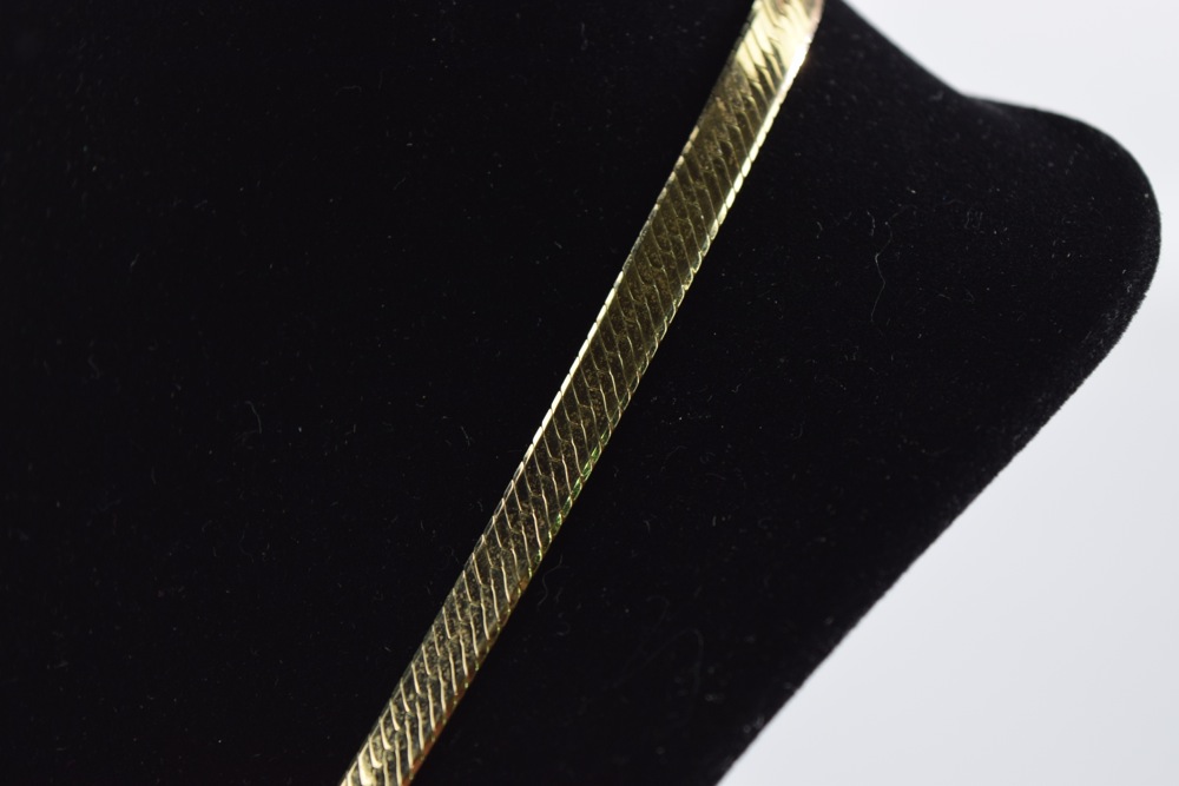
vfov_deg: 16.6
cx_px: 590
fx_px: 2702
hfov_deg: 24.6
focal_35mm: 82
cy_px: 393
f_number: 5.6
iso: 400
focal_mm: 55
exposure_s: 1/100
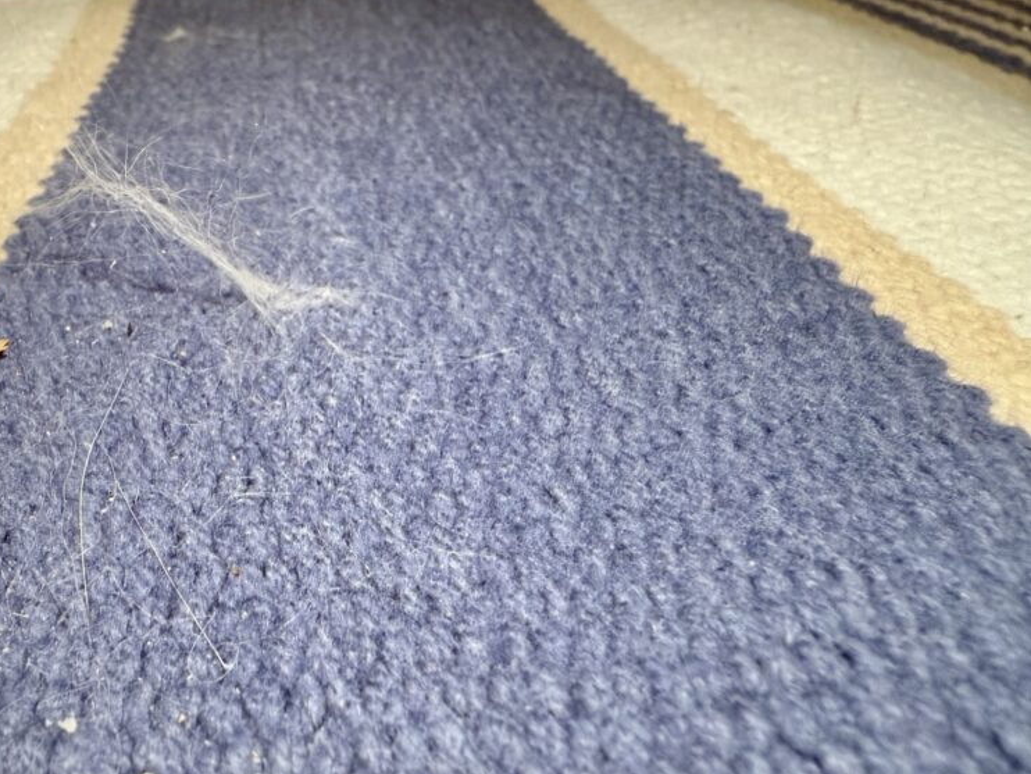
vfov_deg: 44.2
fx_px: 953
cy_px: 371
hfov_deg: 55.6
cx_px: 345
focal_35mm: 32
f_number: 2.2
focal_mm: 2.22
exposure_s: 1/50
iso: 320
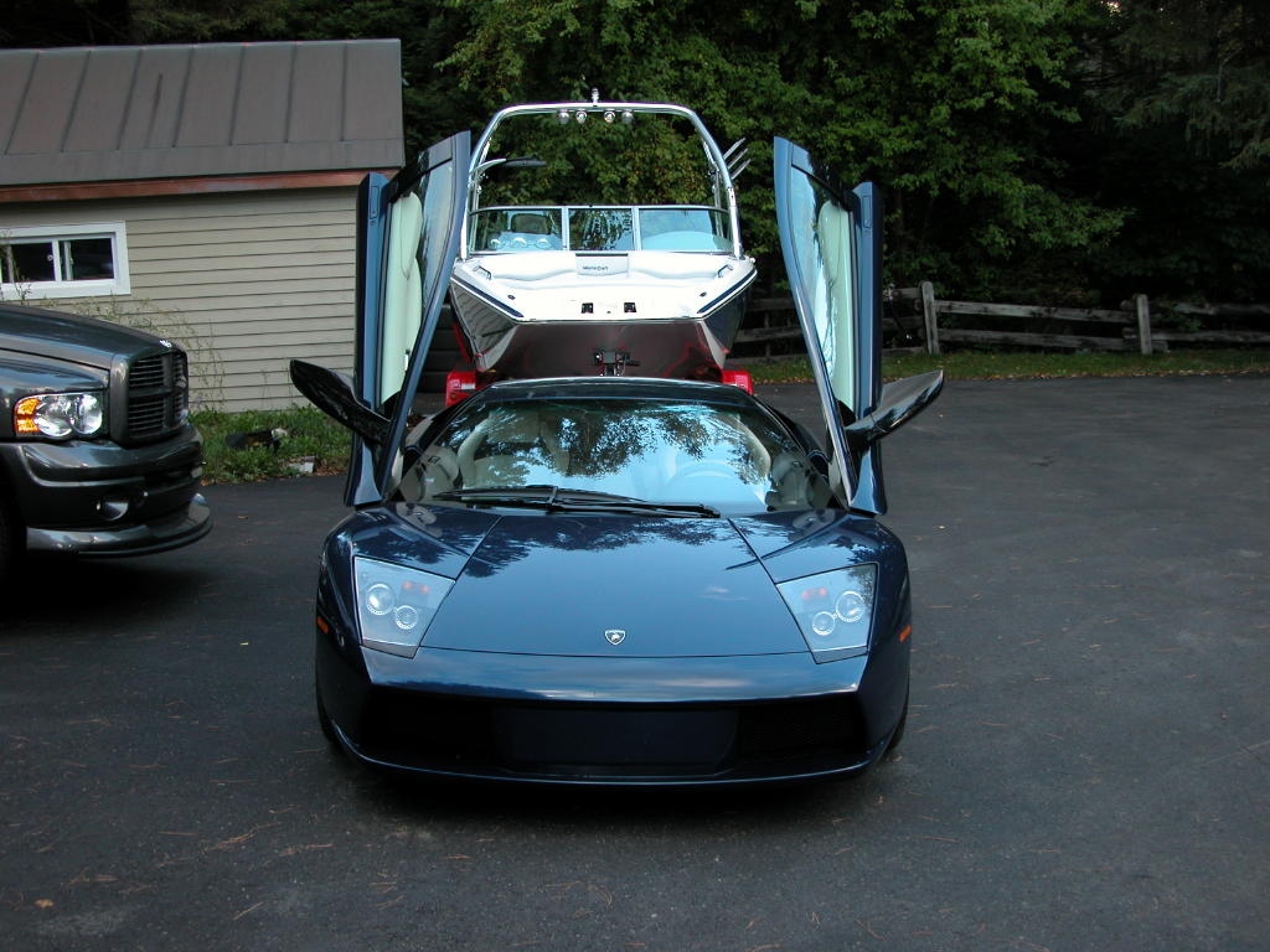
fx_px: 2091
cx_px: 635
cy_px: 476
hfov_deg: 33.8
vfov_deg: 25.7
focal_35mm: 57
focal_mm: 14.7
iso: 100
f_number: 3.1
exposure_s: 1/47.4
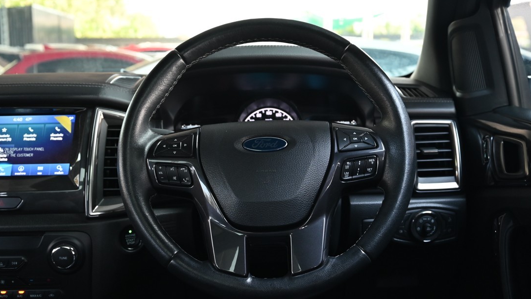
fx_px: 718
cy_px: 174
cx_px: 265
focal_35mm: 51
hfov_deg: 40.6
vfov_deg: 23.5
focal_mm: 32.5
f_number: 5.6
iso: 560
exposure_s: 1/30
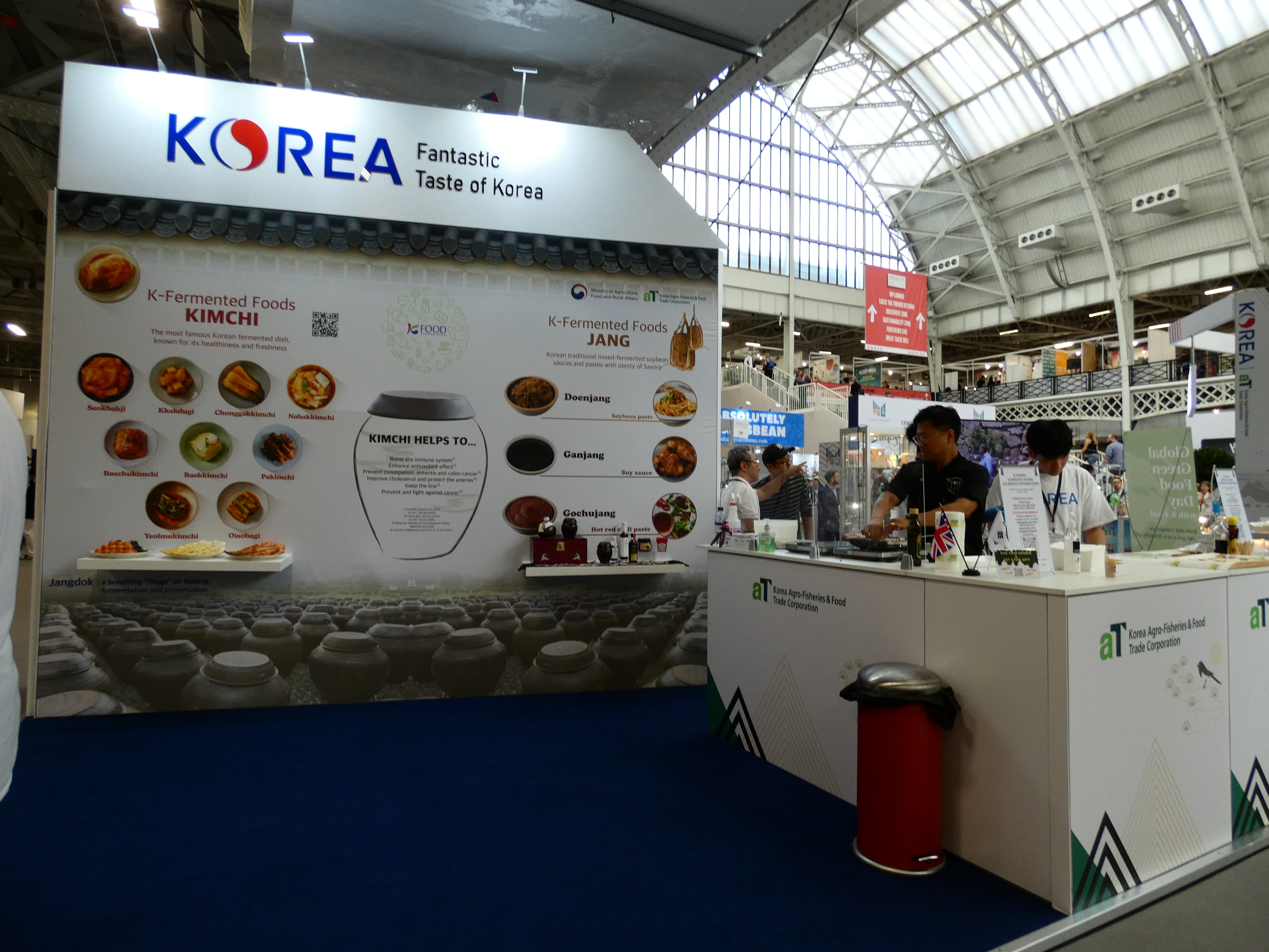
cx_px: 634
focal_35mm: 20
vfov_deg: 66.0
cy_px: 476
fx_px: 733
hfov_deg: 81.7
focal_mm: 3.6
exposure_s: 1/60
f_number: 2.8
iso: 125
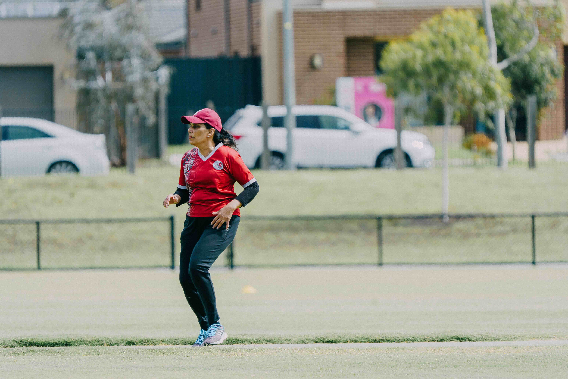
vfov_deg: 3.2
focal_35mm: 430
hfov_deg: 4.8
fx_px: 6784
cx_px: 284
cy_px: 190
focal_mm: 430
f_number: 6.3
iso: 320
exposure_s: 1/1000
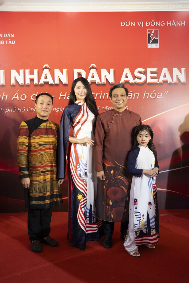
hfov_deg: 37.9
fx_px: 276
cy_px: 142
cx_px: 94
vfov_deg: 54.4
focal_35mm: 35
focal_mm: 35
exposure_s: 1/160
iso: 500
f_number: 4.5
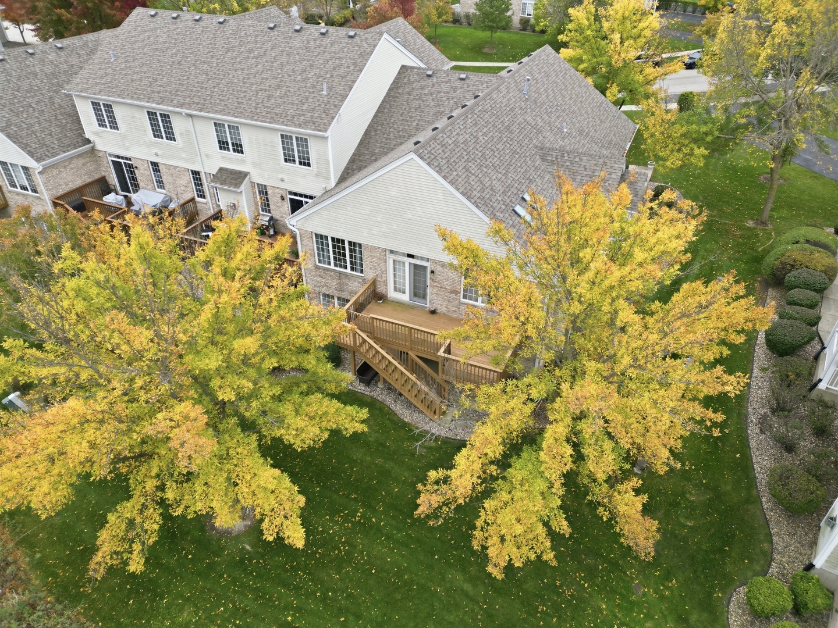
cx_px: 419
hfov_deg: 71.6
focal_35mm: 24
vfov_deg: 56.8
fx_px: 581
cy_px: 314
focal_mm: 6.7
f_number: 1.7
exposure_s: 1/240
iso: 110
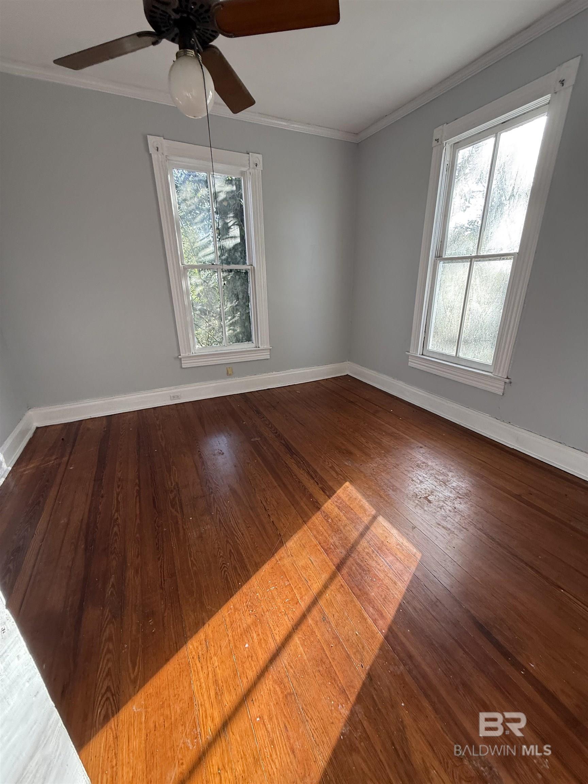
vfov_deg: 102.1
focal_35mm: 14
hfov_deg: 85.7
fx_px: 317
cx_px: 294
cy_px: 392
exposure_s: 1/99
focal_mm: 2.22
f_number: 2.2
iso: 125
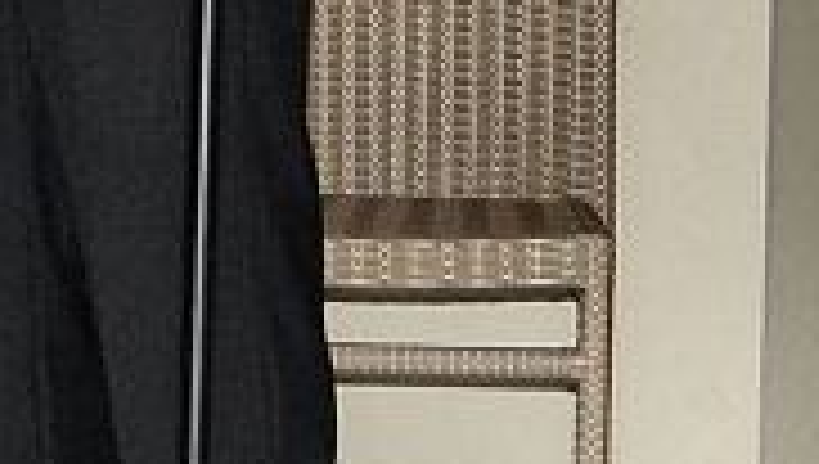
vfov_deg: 3.7
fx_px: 7112
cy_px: -390
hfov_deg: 6.6
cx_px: -135
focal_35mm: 327
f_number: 4.8
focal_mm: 38
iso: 400
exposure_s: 1/60
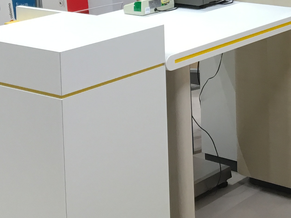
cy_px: -87
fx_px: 782
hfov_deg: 20.0
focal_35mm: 93
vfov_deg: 15.0
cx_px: 332
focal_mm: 4.15
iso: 32
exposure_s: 1/33
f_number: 2.2
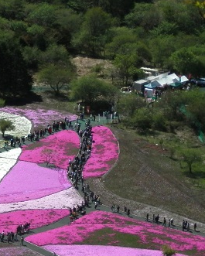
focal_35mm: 399
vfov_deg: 4.8
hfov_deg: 3.9
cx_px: -86
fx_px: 3025
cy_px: 230
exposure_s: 1/200
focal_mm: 30.2
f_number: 16
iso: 125
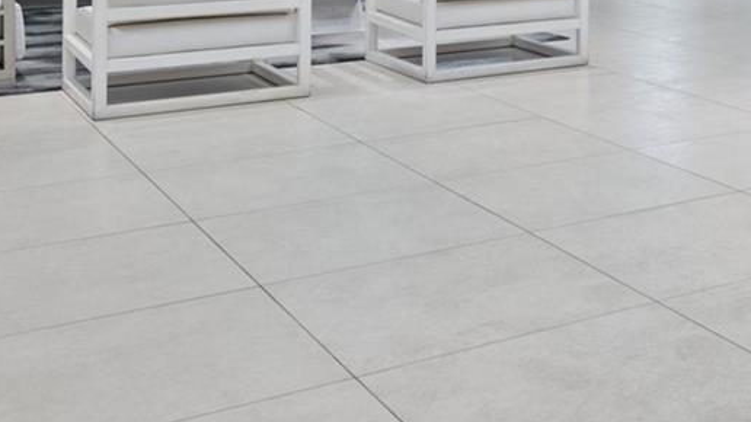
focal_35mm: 65
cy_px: -126
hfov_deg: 28.5
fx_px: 1294
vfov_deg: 17.4
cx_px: 879
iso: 720
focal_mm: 20
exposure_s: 1/20
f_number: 8
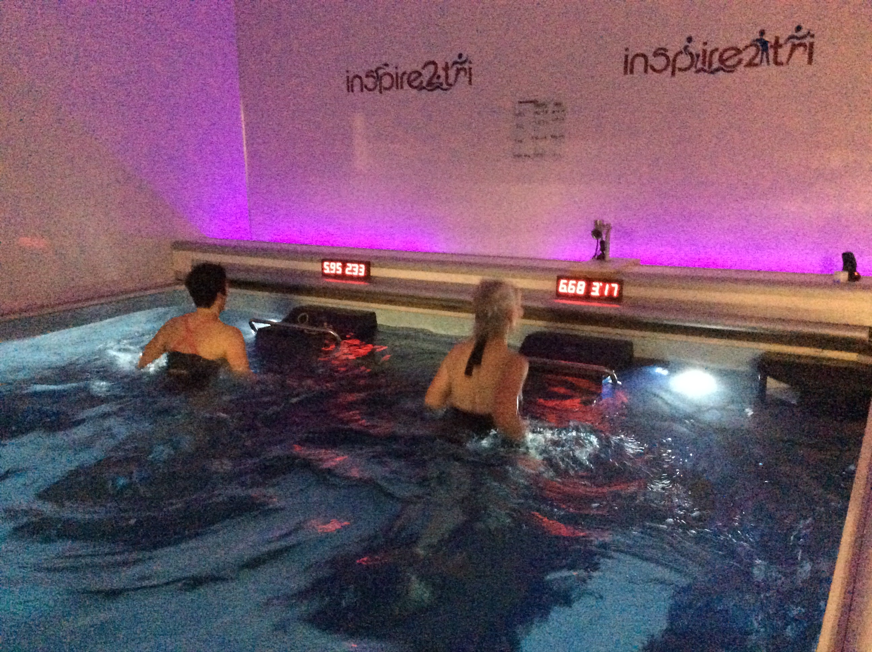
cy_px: 326
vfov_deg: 44.1
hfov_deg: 56.9
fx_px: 805
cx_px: 436
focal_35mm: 32
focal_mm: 3.3
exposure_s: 1/17
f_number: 2.4
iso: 800
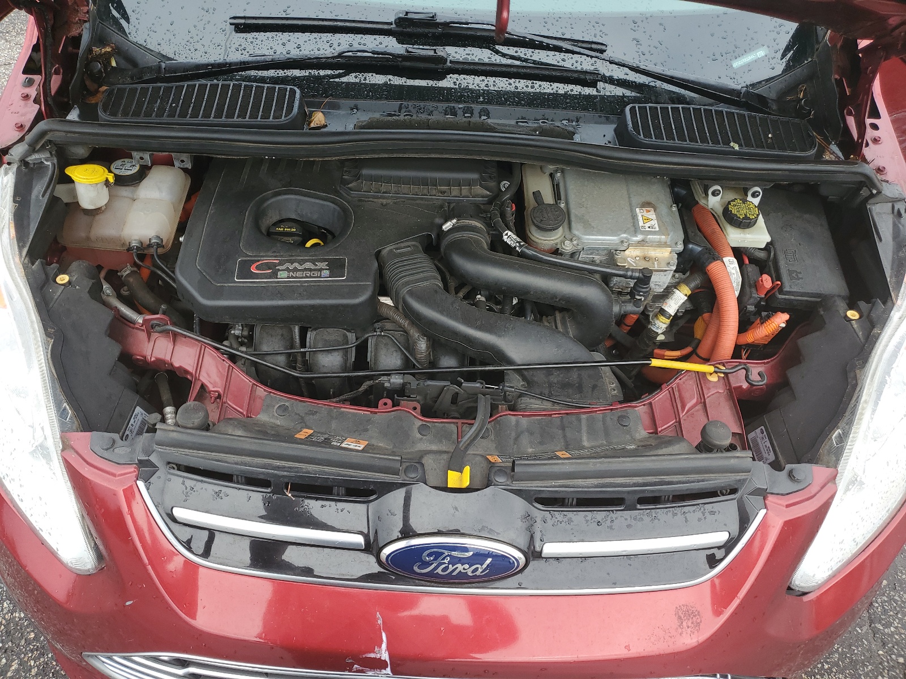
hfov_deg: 67.3
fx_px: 680
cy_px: 340
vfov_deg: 53.1
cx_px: 453
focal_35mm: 26
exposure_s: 1/312
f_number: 1.5
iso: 50
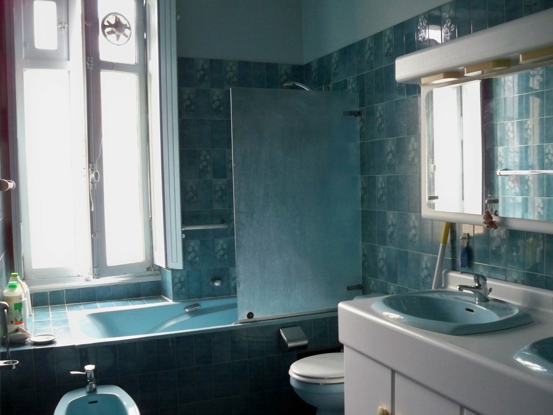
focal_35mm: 35
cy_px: 208
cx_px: 276
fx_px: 559
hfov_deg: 52.6
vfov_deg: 40.7
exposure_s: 1/30
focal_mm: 6.3
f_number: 3.1
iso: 500
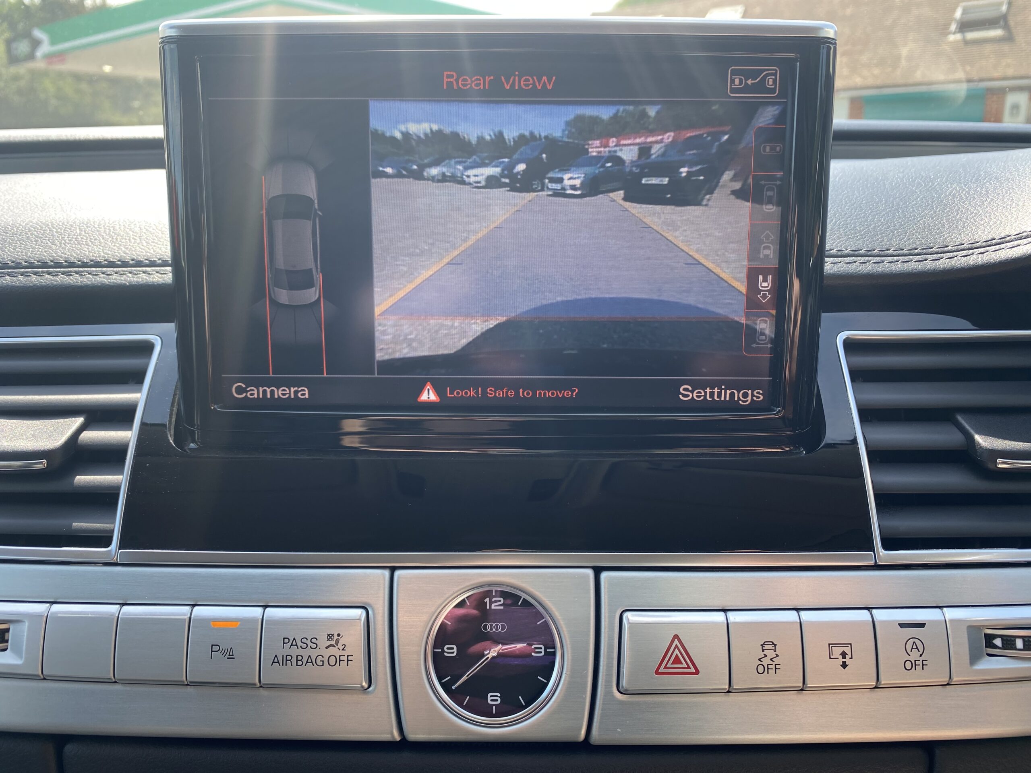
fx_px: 774
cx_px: 516
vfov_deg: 53.1
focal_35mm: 26
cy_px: 386
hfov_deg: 67.3
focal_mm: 4.25
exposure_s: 1/198
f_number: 1.8
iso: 32
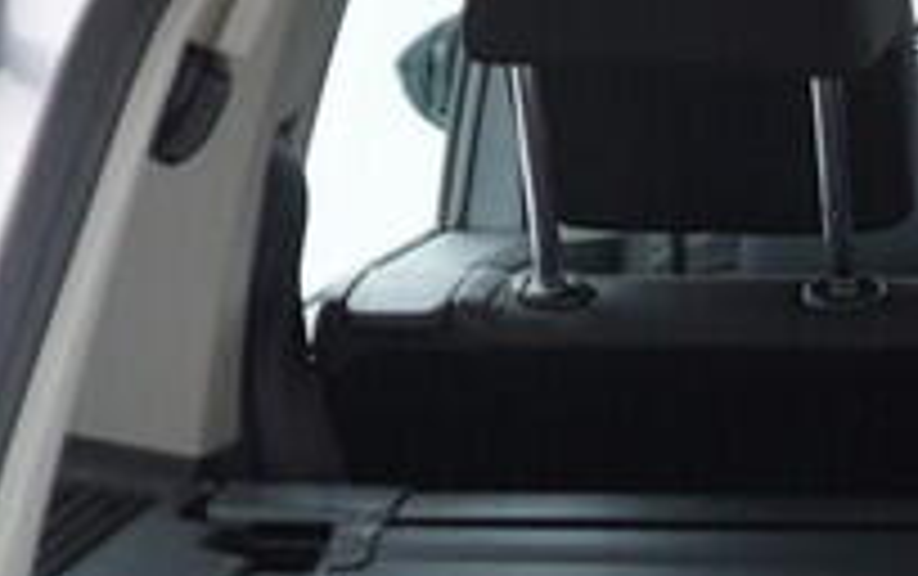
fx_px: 4608
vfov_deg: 7.0
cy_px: 1064
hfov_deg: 10.8
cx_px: 1575
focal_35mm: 184
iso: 200
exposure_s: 1/40
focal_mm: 24
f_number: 2.8
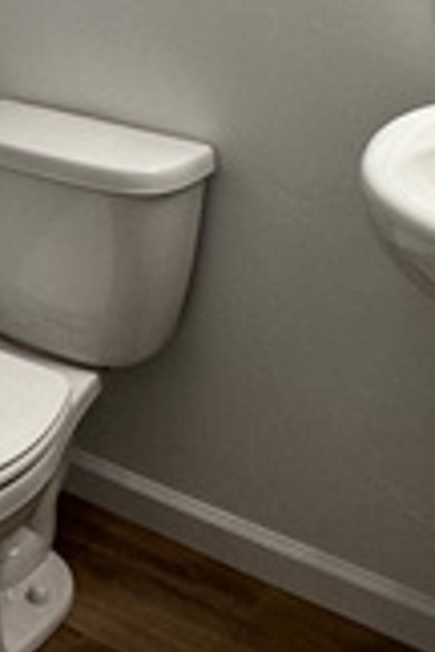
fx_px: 1251
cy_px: -72
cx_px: -48
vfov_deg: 26.8
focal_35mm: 69
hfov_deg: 18.9
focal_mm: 2.22
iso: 125
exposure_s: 1/120
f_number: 2.2
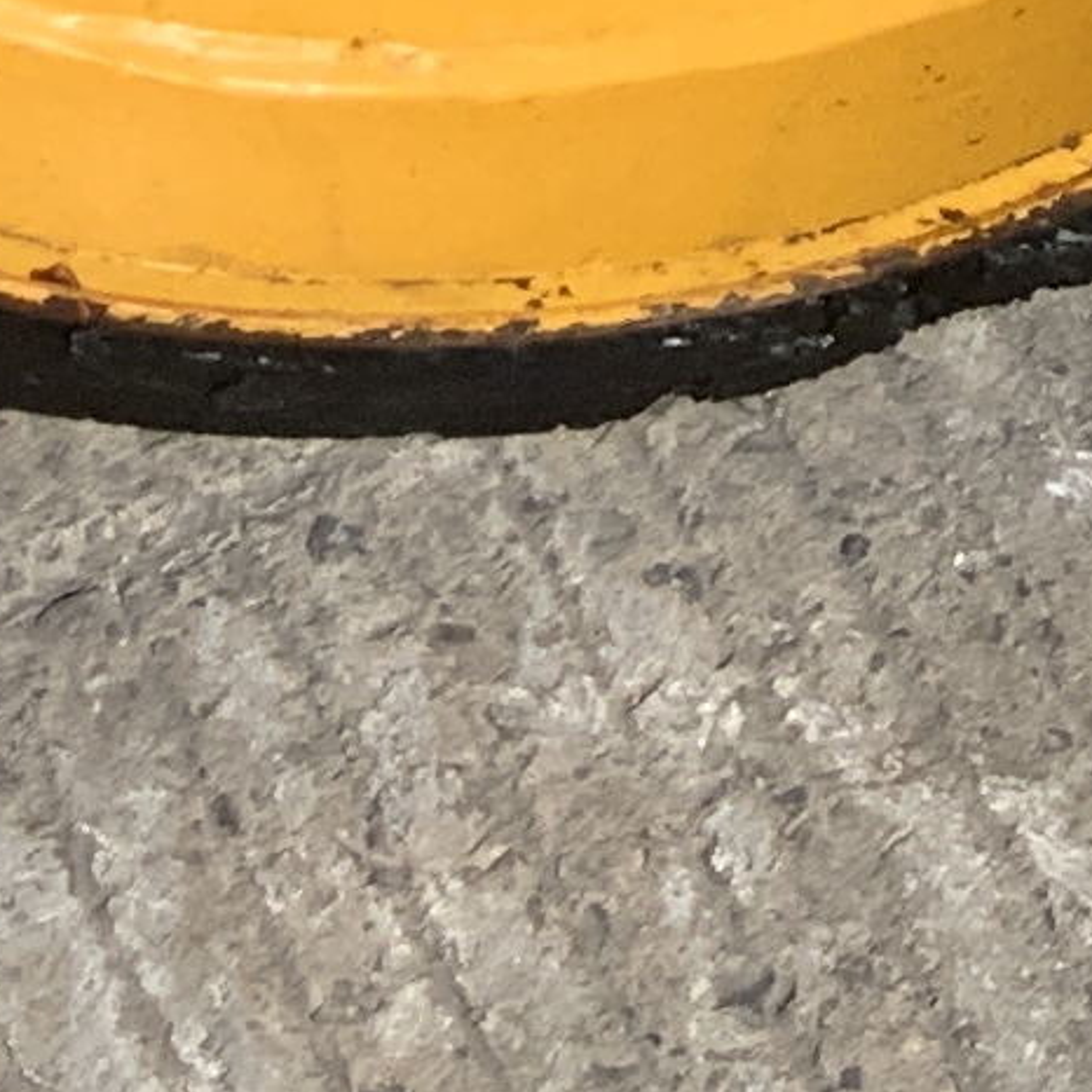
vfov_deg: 7.2
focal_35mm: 222
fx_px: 7923
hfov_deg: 7.2
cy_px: -1903
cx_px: 3002
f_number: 1.8
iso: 16
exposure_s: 1/2058
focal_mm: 3
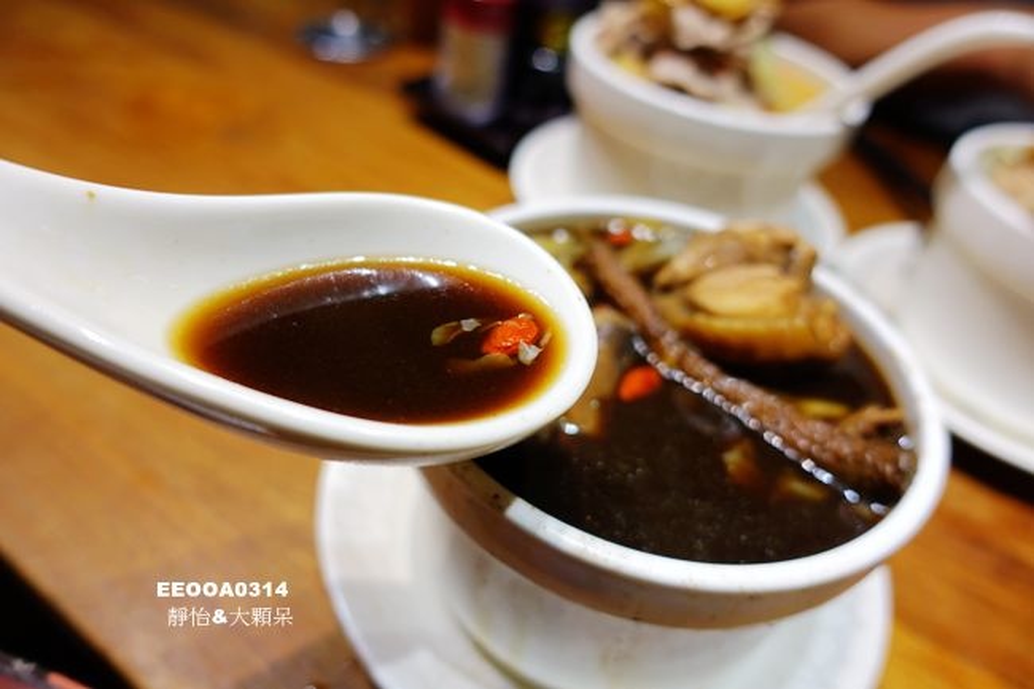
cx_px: 517
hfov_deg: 73.8
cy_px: 344
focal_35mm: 24
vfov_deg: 53.1
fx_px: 689
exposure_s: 1/30
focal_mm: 8.8
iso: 125
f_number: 2
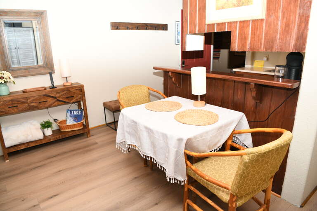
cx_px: 158
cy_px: 106
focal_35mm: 24
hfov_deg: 73.7
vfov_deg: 53.1
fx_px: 211
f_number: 4
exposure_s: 1/60
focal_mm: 24
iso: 100
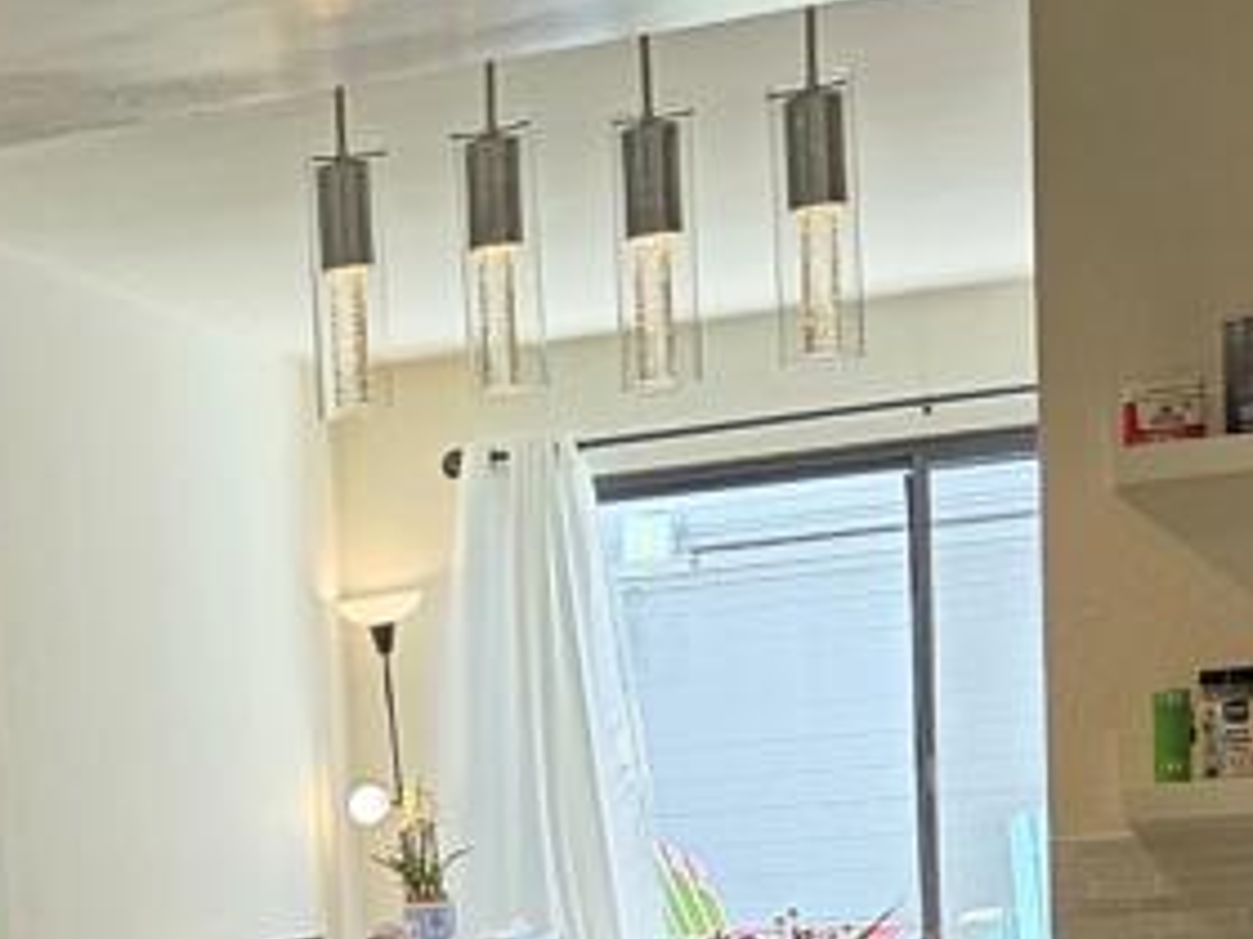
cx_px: -277
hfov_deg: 21.5
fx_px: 3041
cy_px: 1194
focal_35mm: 84
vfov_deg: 16.7
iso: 160
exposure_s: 1/120
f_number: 1.8
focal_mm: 5.4
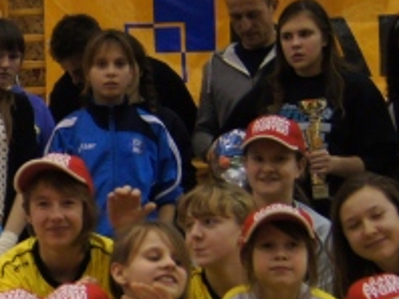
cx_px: -157
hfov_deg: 13.5
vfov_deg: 10.5
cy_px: 240
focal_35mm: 140
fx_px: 1612
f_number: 4
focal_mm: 24
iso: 1600
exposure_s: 1/160
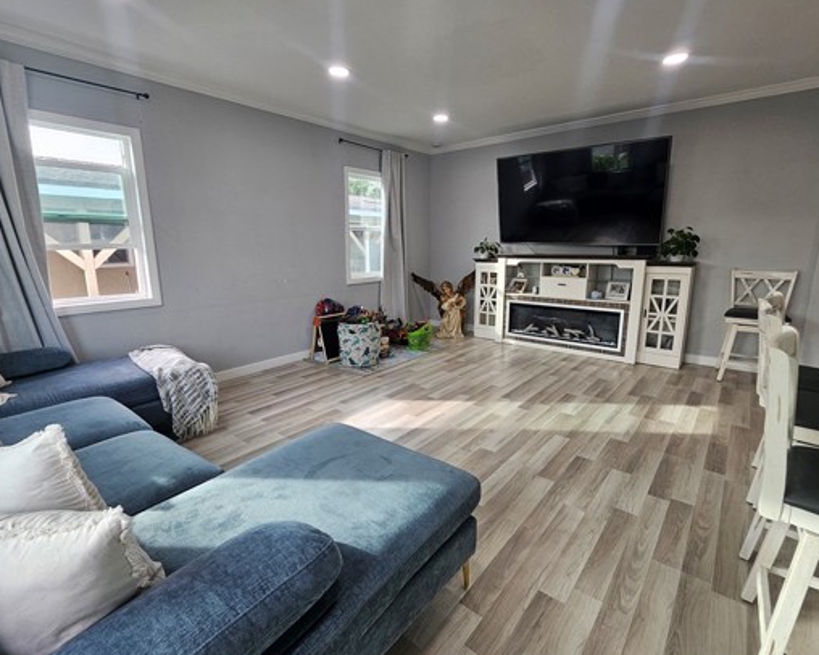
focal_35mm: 16
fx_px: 388
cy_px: 316
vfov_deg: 80.3
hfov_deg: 93.1
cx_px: 418
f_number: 2.2
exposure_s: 1/60
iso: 50
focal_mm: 1.74
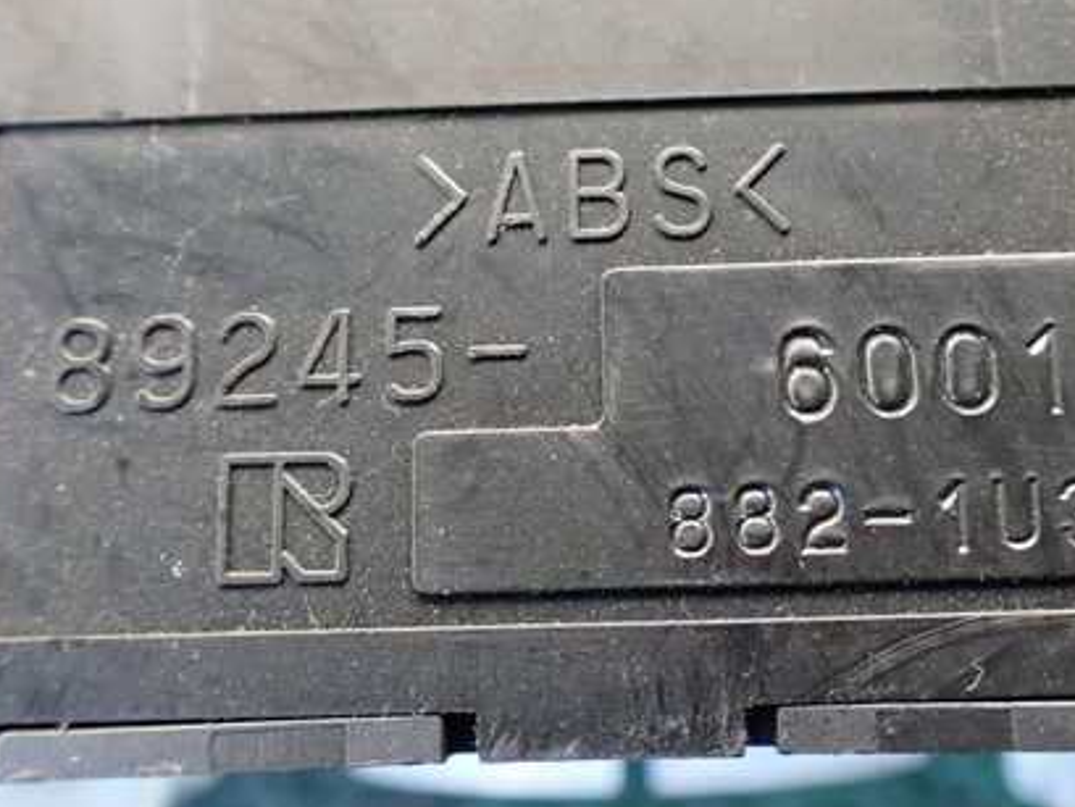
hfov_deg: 42.8
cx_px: 633
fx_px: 1367
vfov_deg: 32.8
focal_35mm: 44
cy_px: 318
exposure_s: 1/60
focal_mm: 5.4
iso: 800
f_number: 2.3
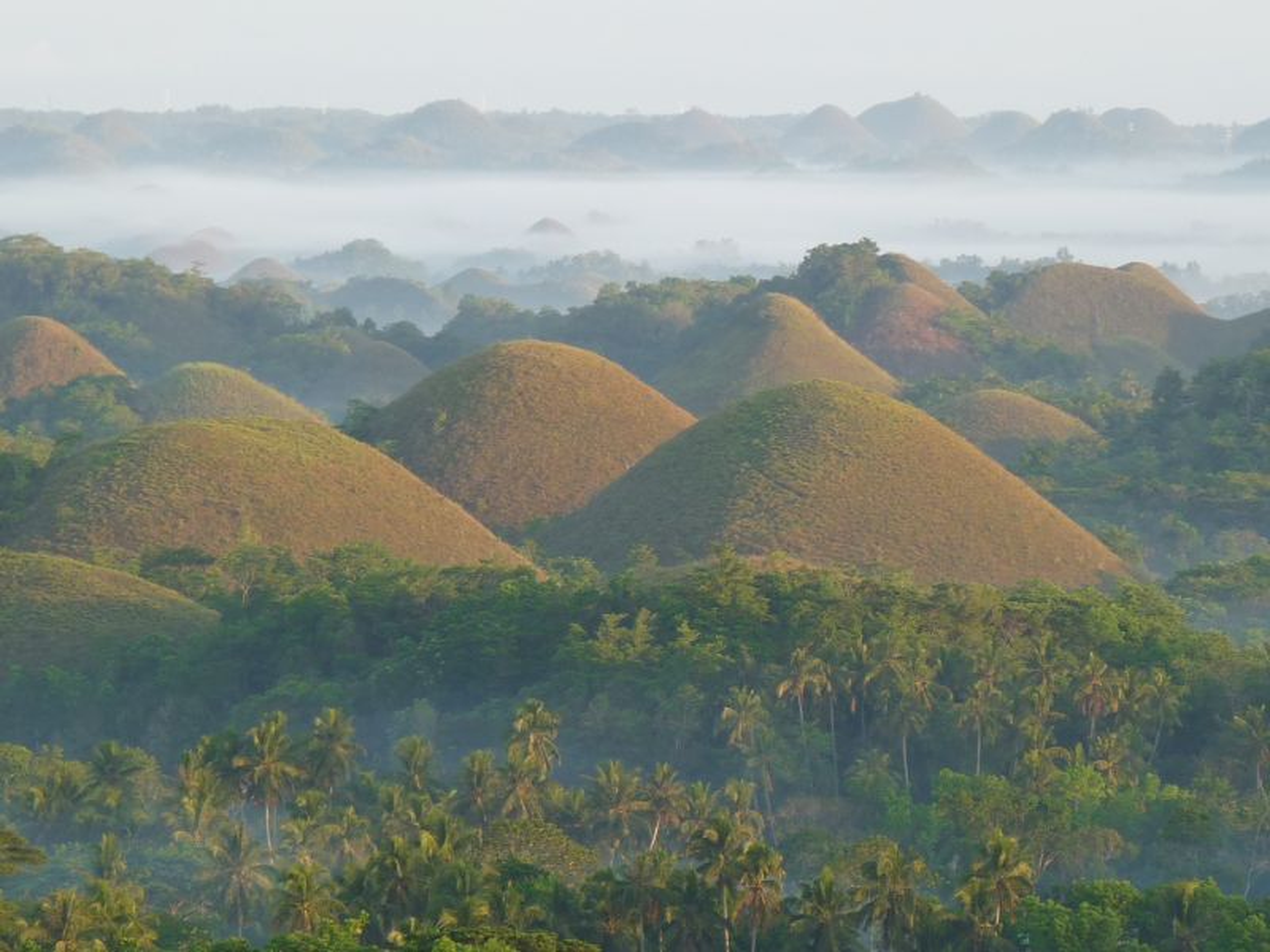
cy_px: 476
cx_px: 635
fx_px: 10640
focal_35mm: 290
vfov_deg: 5.1
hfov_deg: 6.8
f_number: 3.7
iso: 100
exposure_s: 1/100
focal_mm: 29
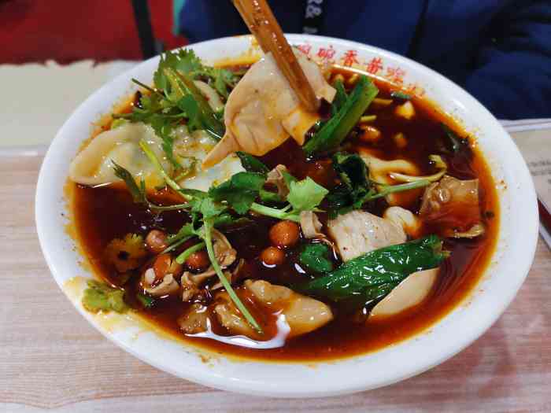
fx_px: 430
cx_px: 276
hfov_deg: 65.3
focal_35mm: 27
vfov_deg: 51.4
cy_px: 206
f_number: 1.8
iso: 200
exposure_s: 1/100
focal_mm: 4.75
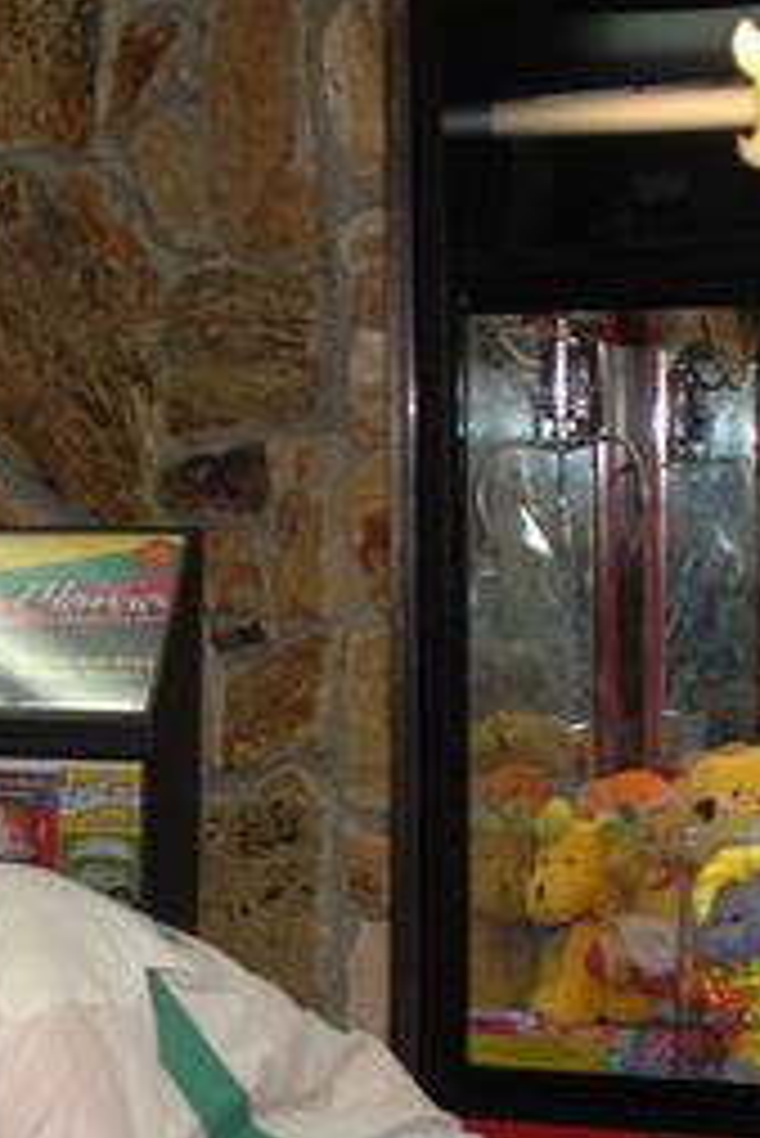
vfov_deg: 19.2
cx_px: -346
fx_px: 3352
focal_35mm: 106
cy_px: 731
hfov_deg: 12.4
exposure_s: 1/125
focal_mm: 28
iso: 400
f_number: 3.5
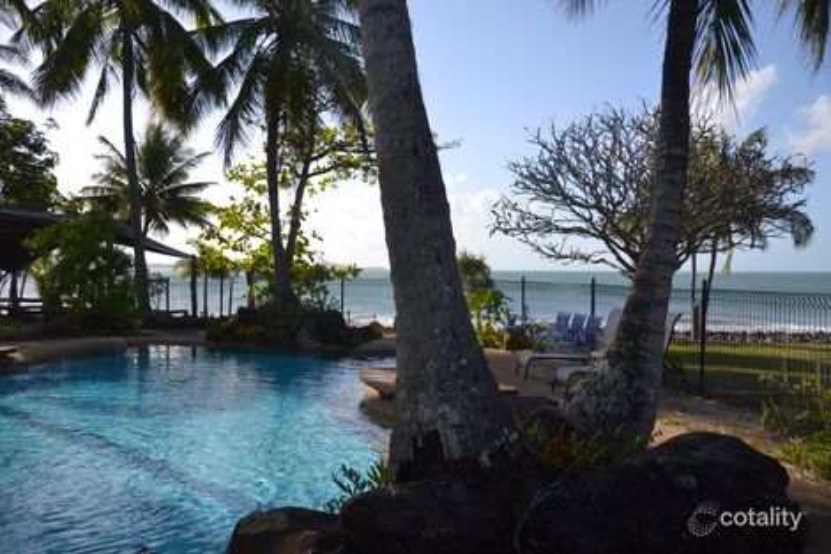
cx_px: 416
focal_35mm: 30
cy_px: 277
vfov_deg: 43.6
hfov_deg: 61.9
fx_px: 692
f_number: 3.5
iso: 100
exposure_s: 1/1000
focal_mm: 20
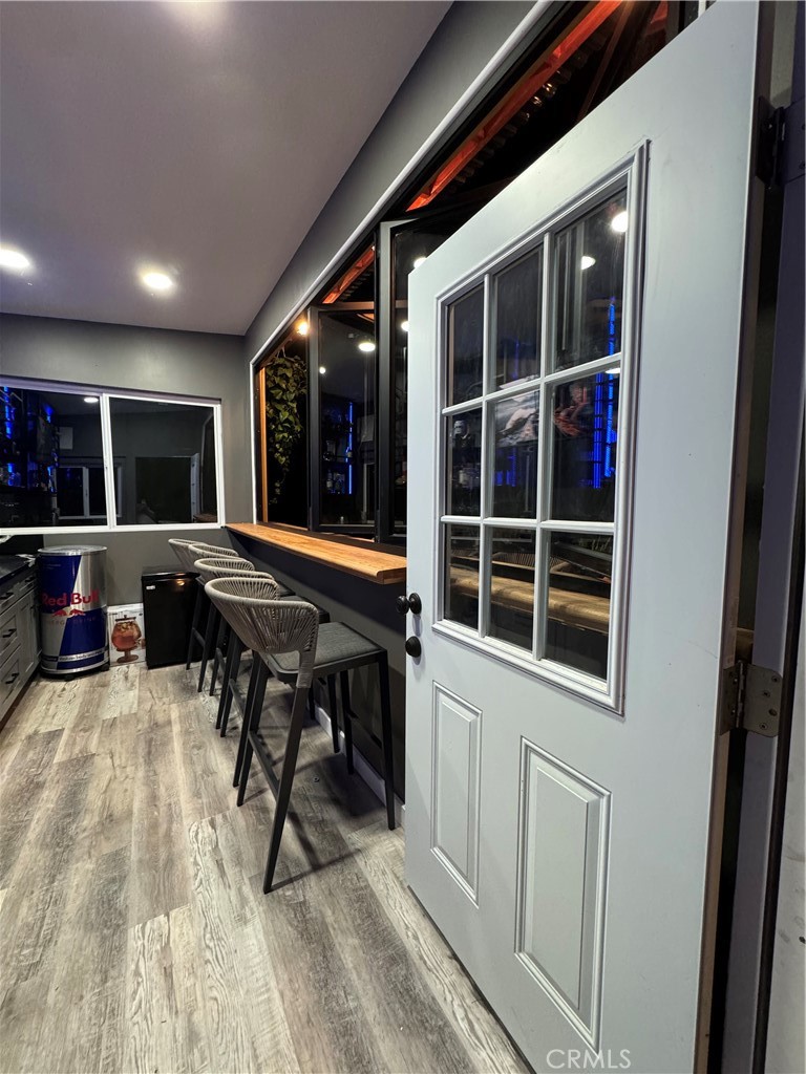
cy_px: 537
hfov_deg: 85.7
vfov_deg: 102.1
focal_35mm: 14
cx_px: 403
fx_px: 435
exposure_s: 1/60
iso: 500
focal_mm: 2.22
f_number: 2.2
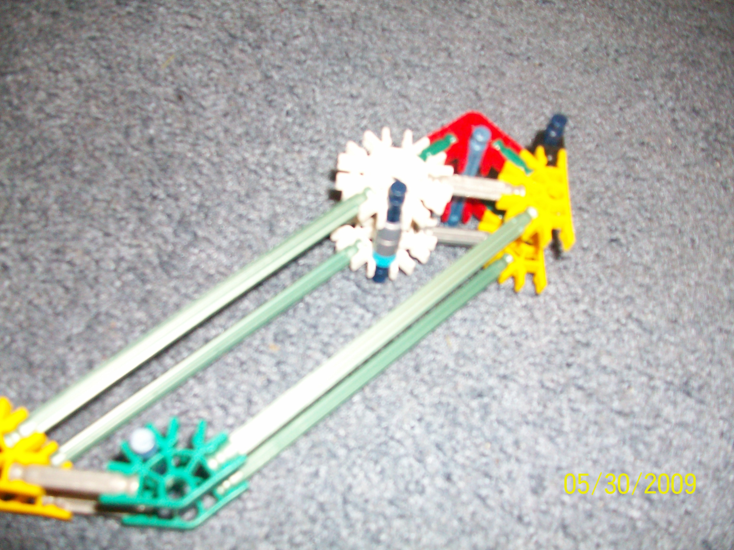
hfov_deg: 54.0
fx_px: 721
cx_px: 367
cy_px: 275
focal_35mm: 34
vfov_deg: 41.8
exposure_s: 1/60
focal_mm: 5.7
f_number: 2.8
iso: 160
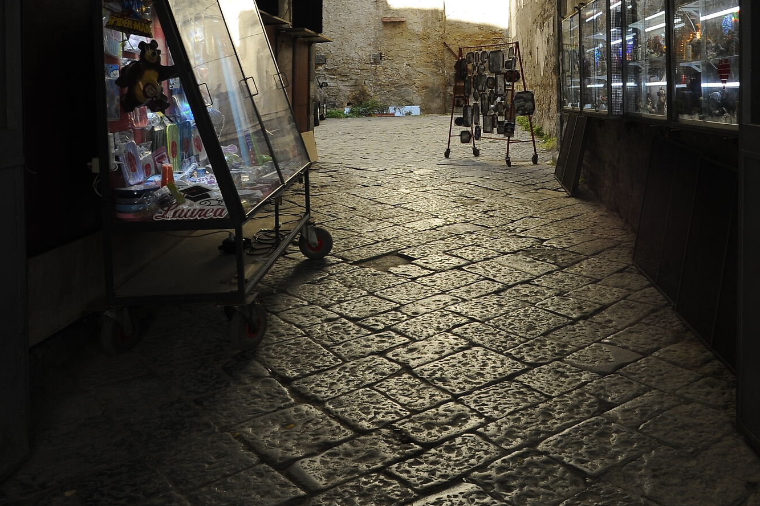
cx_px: 554
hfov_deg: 51.3
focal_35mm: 36
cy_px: 80
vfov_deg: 35.3
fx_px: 760
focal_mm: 20
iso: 800
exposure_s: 1/160
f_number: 6.3
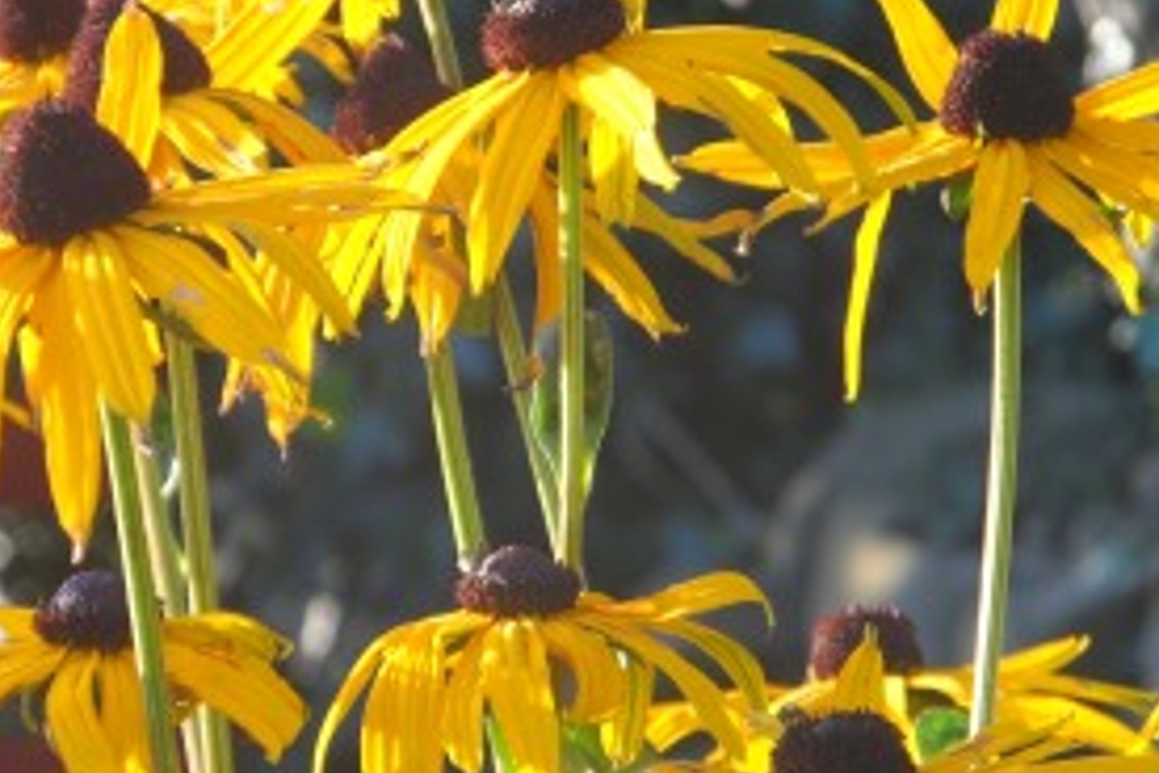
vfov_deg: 4.6
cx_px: 395
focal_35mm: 301
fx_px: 9690
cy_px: 290
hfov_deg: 6.8
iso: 100
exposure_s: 1/90
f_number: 4.5
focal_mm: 28.9
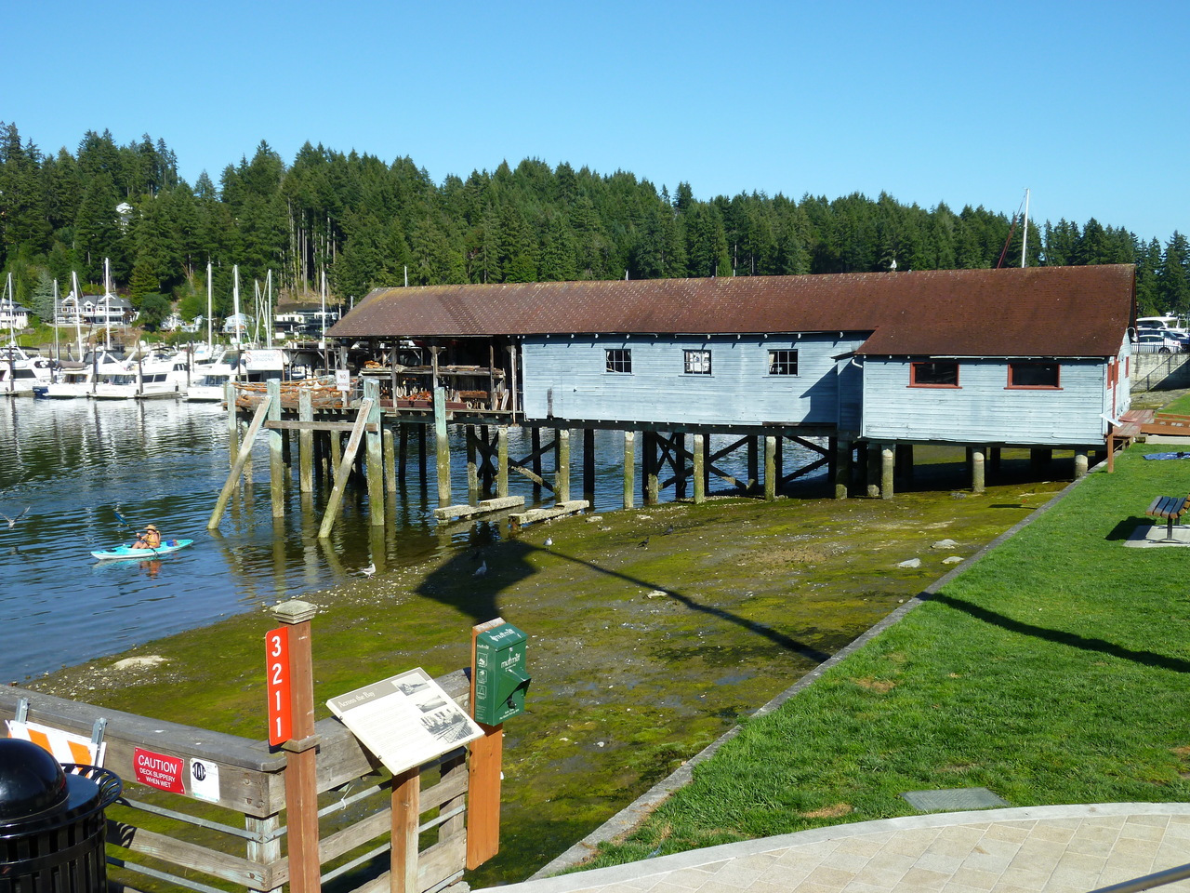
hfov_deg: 52.6
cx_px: 595
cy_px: 446
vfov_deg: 40.7
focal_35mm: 35
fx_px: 1203
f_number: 3.8
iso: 80
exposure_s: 1/400
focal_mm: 6.3
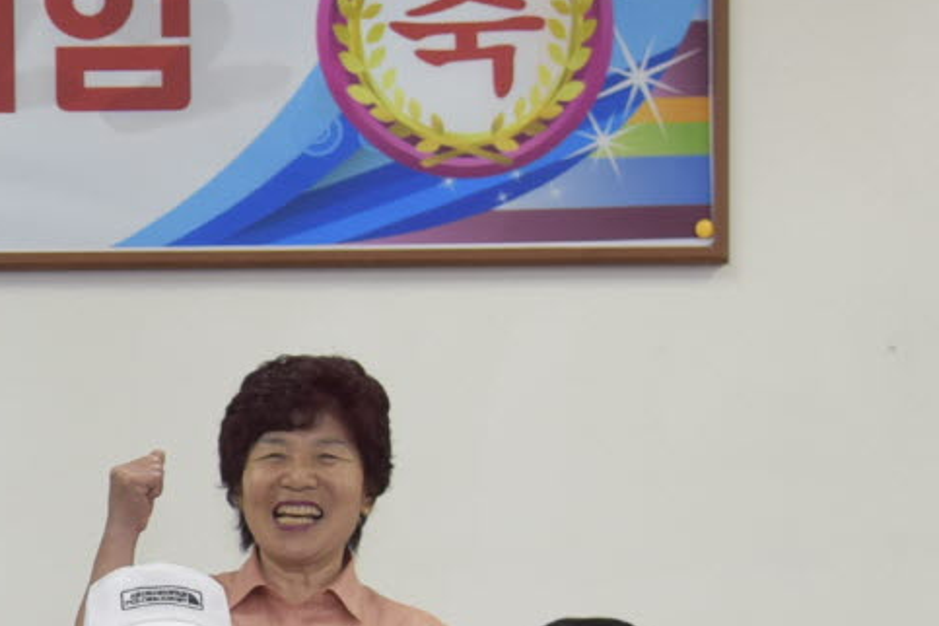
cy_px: 658
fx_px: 4147
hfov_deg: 12.0
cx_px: -678
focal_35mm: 159
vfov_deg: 8.6
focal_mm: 32
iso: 640
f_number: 4.5
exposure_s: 1/125
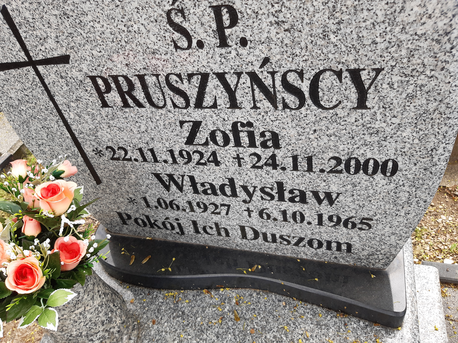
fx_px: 344
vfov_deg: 53.1
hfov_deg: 67.3
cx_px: 229
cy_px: 172
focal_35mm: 26
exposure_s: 1/284
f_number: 1.7
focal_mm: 3.92
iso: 40
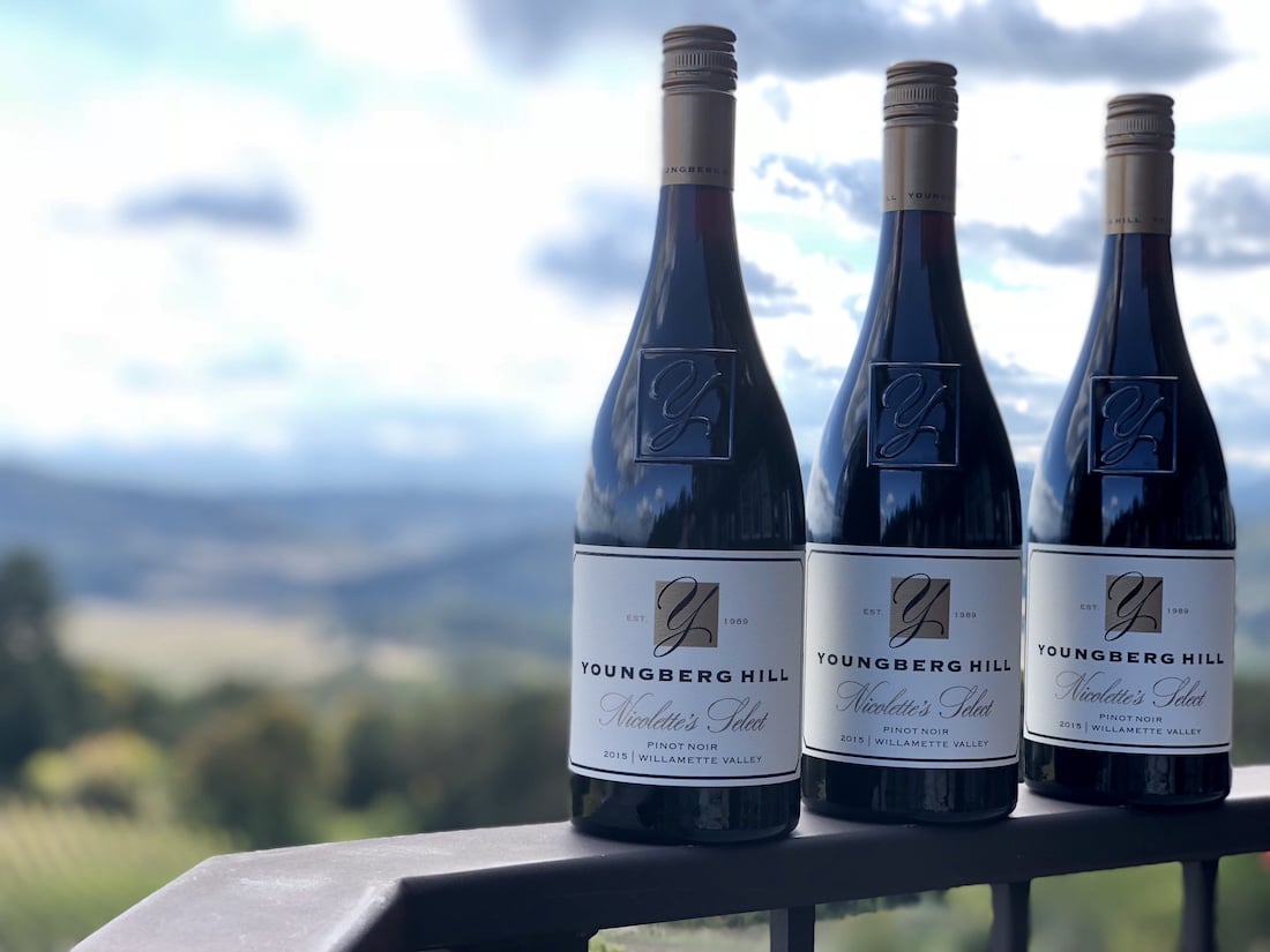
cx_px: 635
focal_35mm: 57
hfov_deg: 33.8
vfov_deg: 25.7
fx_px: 2091
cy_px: 476
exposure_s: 1/150
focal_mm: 6.6
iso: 20
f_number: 2.8
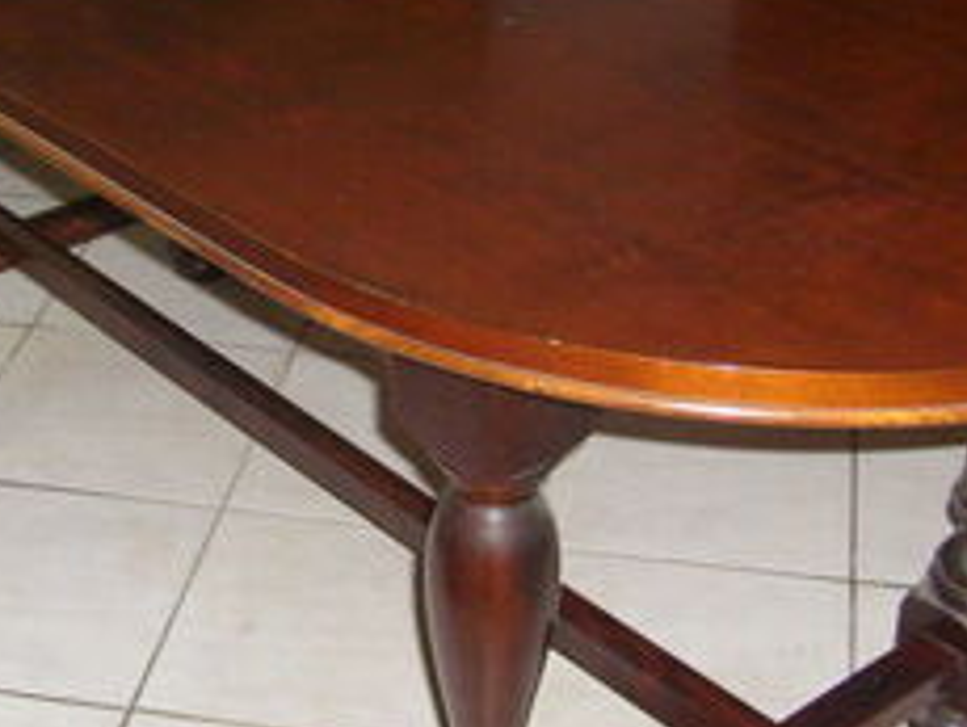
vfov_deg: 20.2
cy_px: 290
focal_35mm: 73
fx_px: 2041
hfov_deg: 26.6
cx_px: 404
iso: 100
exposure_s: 1/45
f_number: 2.8
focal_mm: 5.8
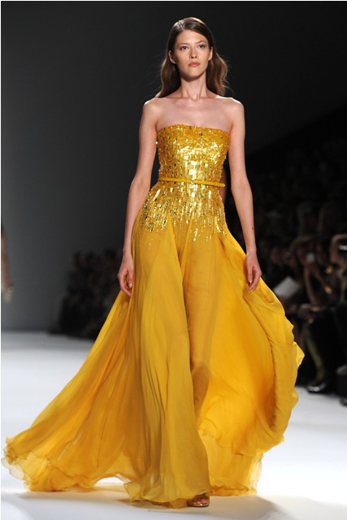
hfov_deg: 10.2
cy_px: 260
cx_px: 174
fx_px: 1951
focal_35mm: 135
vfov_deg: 15.2
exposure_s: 1/800
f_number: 4.5
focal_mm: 135
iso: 1000
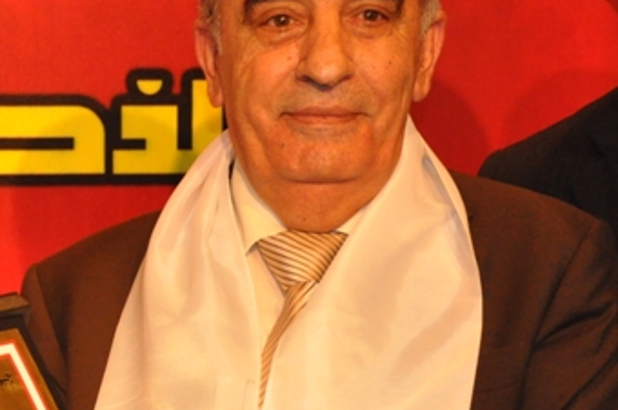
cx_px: -124
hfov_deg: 13.2
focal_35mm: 151
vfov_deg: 9.1
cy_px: 294
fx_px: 2590
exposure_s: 1/60
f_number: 5
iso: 1600
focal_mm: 38
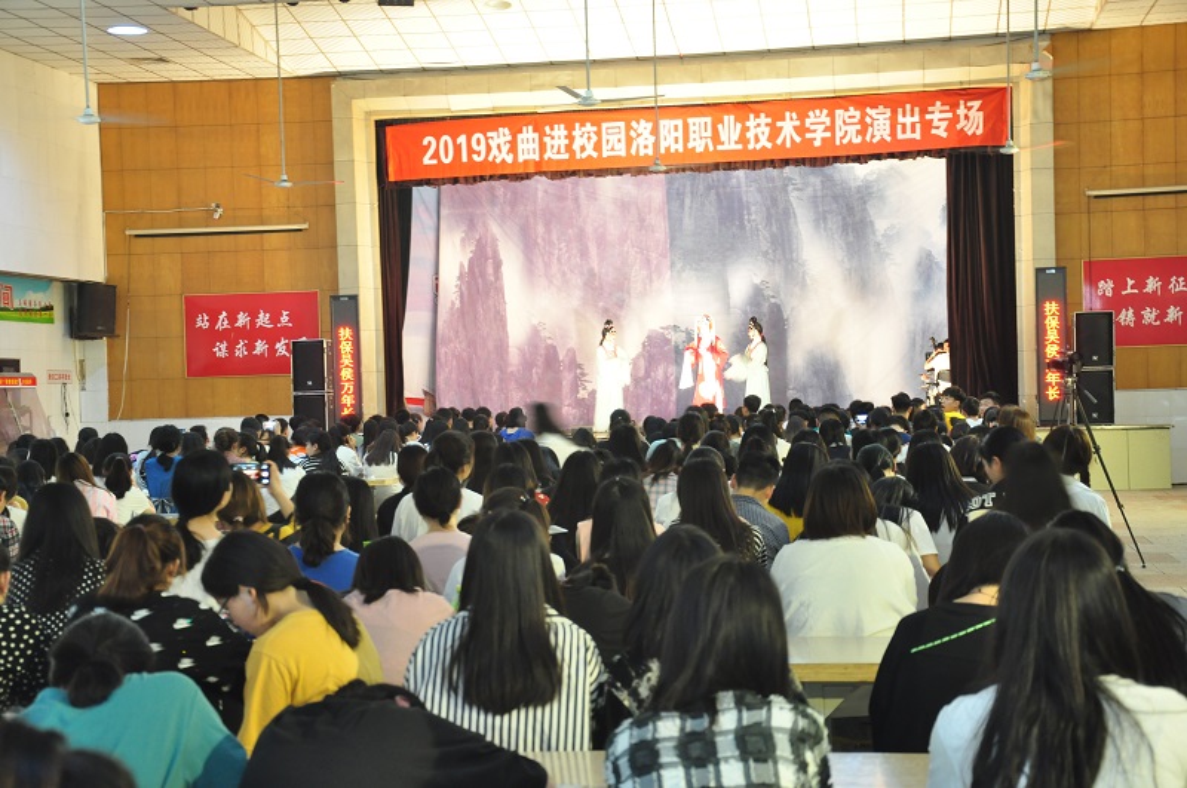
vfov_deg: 20.1
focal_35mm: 68
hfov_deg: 29.9
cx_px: 594
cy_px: 394
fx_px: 2222
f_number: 5.6
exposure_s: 1/8
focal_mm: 45
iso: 800
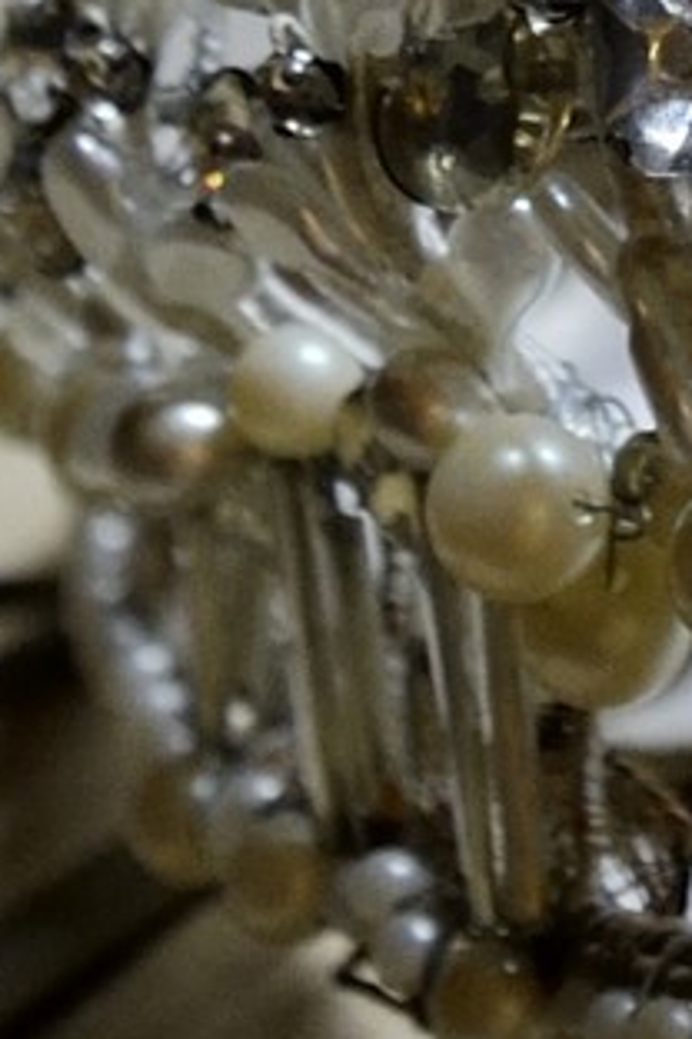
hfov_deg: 4.6
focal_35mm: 292
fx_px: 8419
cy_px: -1938
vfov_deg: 6.5
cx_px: 1574
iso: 1600
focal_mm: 38
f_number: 4
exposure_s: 1/80
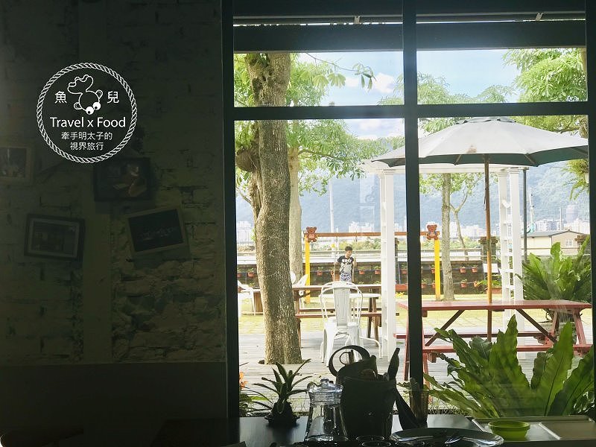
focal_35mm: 57
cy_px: 224
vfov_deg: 25.7
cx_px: 298
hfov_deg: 33.8
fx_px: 981
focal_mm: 6.6
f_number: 2.8
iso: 20
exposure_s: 1/180
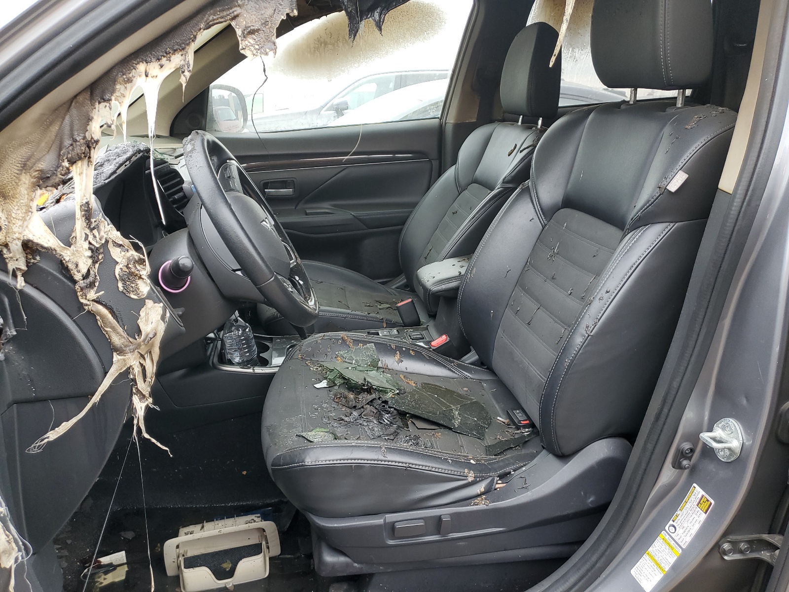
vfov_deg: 53.1
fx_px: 593
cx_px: 394
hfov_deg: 67.3
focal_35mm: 26
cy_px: 296
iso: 60
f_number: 1.5
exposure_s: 1/60.2
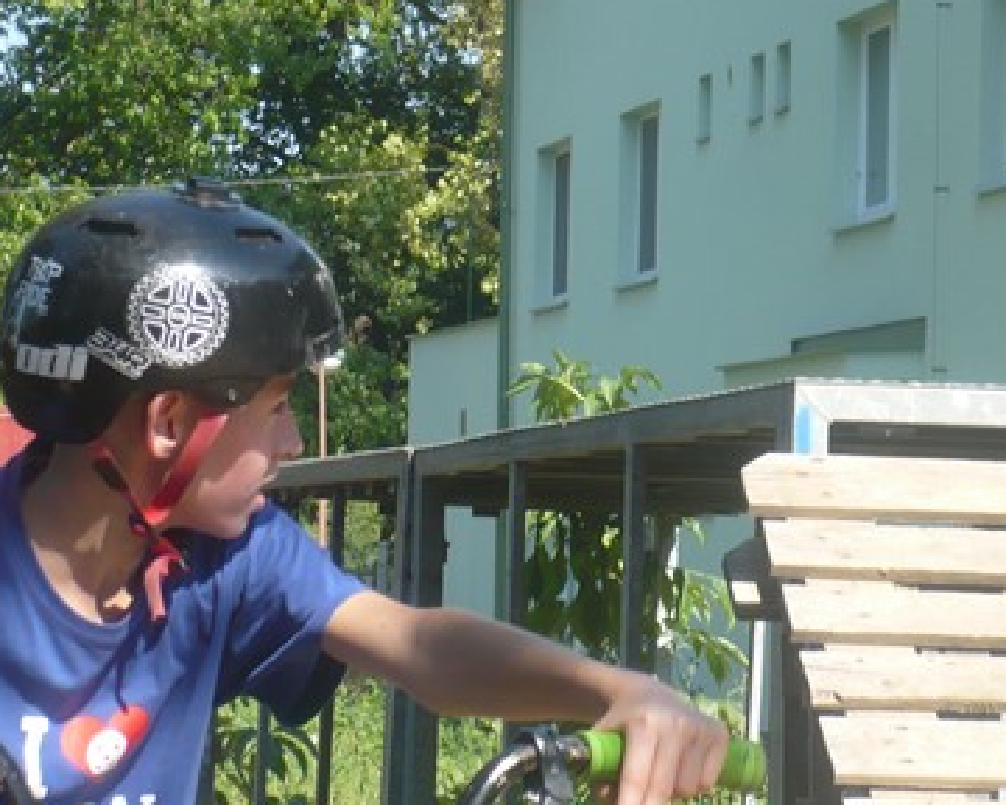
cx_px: 808
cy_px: 319
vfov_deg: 9.0
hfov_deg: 11.2
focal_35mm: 171
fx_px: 5091
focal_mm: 17.4
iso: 100
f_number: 5
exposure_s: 1/200
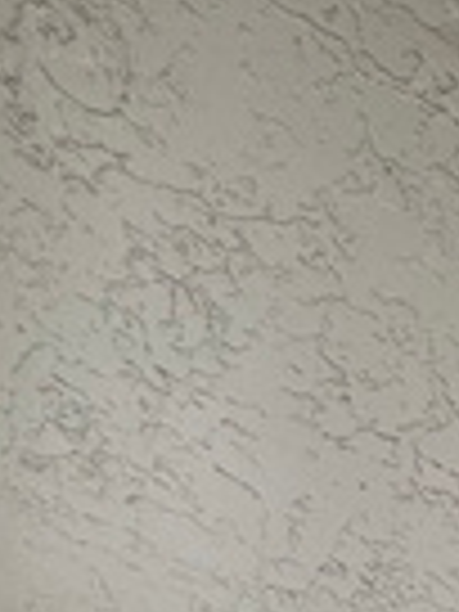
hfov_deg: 14.5
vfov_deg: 12.7
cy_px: 1692
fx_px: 1397
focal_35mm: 79
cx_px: 990
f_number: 2.2
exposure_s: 1/363
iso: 64
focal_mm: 2.22
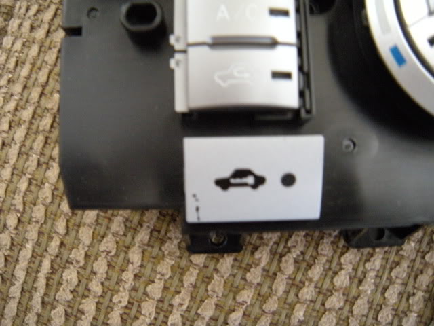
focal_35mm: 35
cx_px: 217
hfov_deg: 52.6
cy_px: 163
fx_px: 439
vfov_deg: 40.7
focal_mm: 5.9
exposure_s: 1/8.8
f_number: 3.8
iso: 400
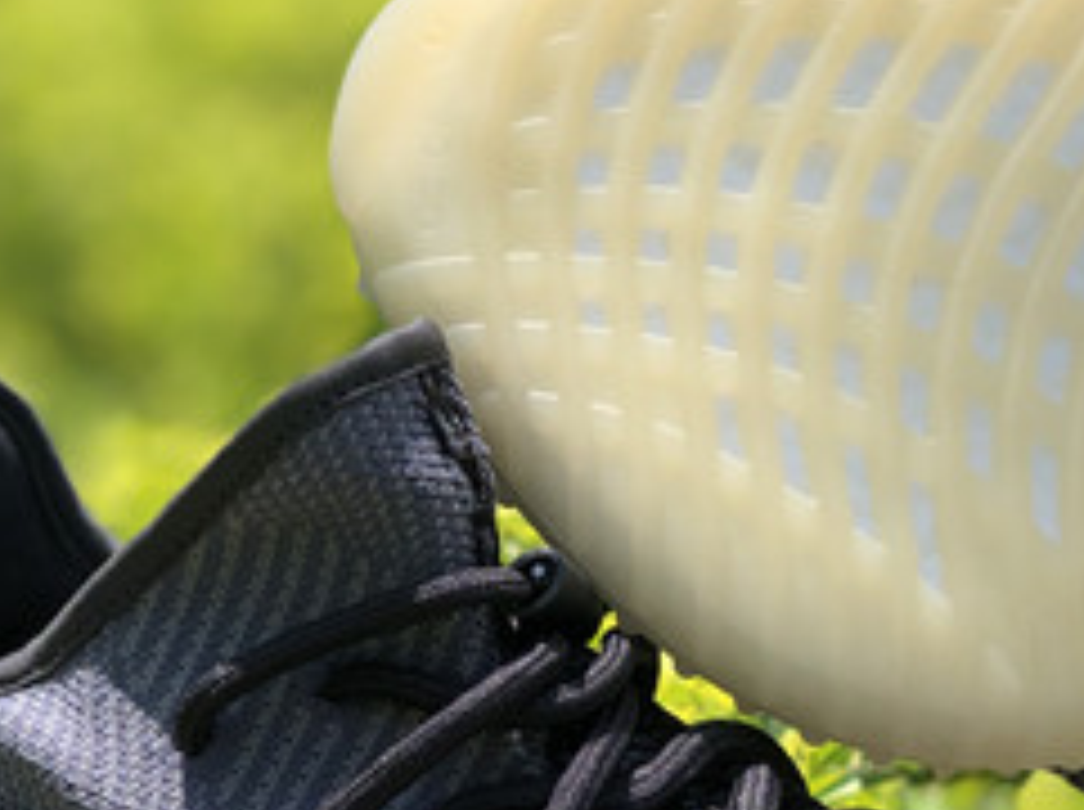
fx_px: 5003
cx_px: 1071
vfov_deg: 9.2
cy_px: 758
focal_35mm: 160
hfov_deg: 12.2
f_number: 2.4
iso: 16
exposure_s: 1/906
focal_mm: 6
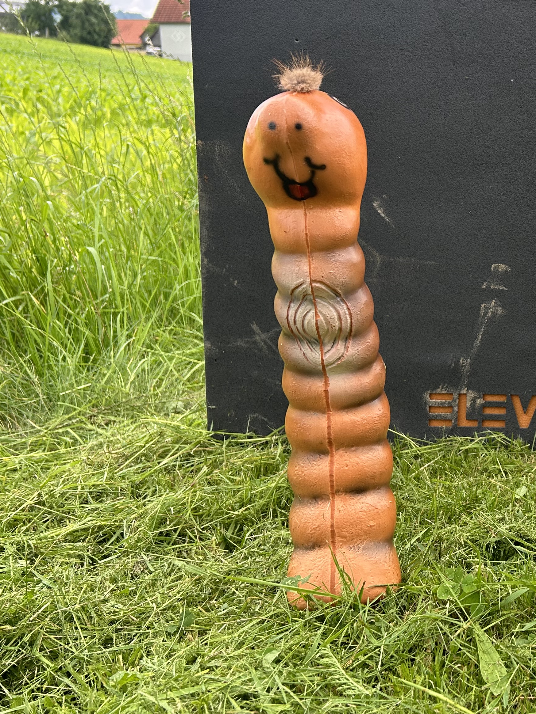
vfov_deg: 42.0
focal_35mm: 45
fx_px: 929
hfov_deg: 29.5
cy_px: 326
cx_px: 567
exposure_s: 1/493
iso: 50
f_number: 1.5
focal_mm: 5.7
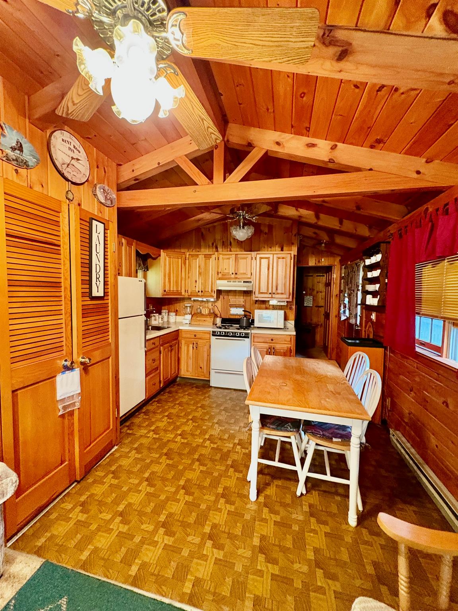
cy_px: 306
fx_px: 247
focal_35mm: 14
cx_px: 229
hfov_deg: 85.7
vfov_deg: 102.1
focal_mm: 2.22
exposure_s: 1/60
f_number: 2.2
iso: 800
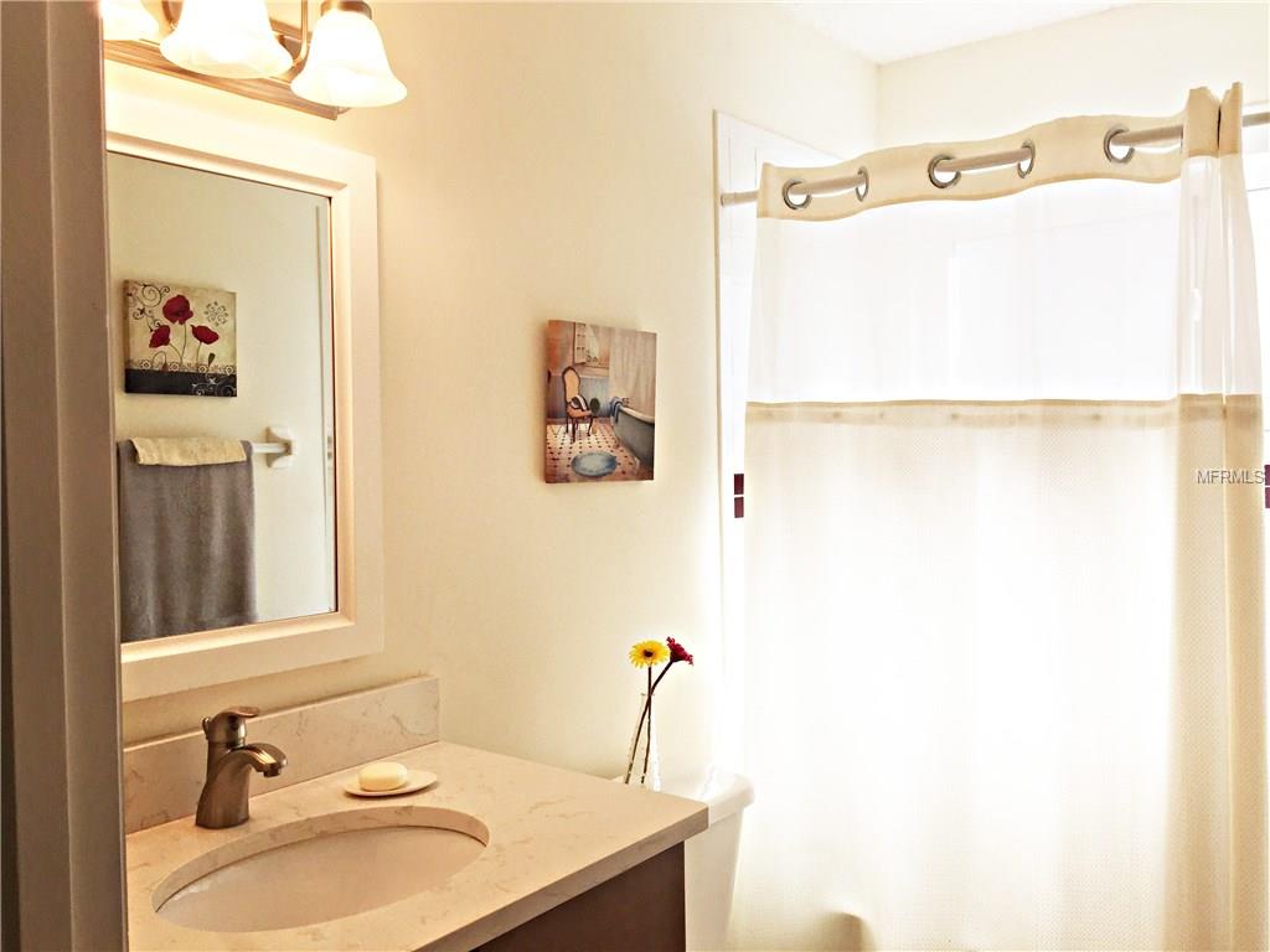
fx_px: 1064
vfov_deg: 48.2
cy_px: 476
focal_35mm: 29
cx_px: 635
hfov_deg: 61.7
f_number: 2.2
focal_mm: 4.15
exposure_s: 1/299
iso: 32
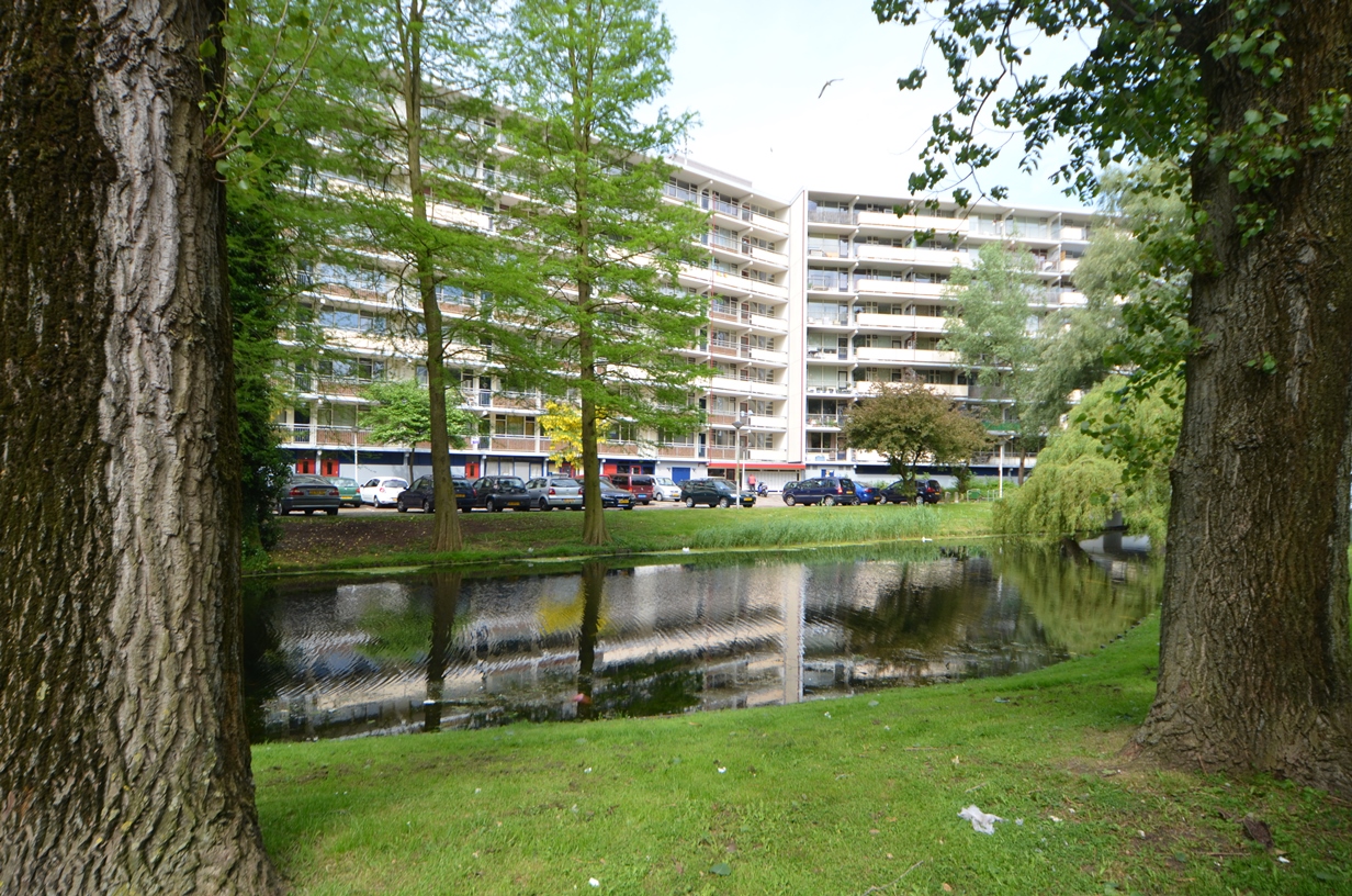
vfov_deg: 63.0
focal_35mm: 20
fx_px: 731
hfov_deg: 85.5
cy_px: 448
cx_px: 676
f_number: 6.3
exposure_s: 1/320
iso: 320
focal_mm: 13
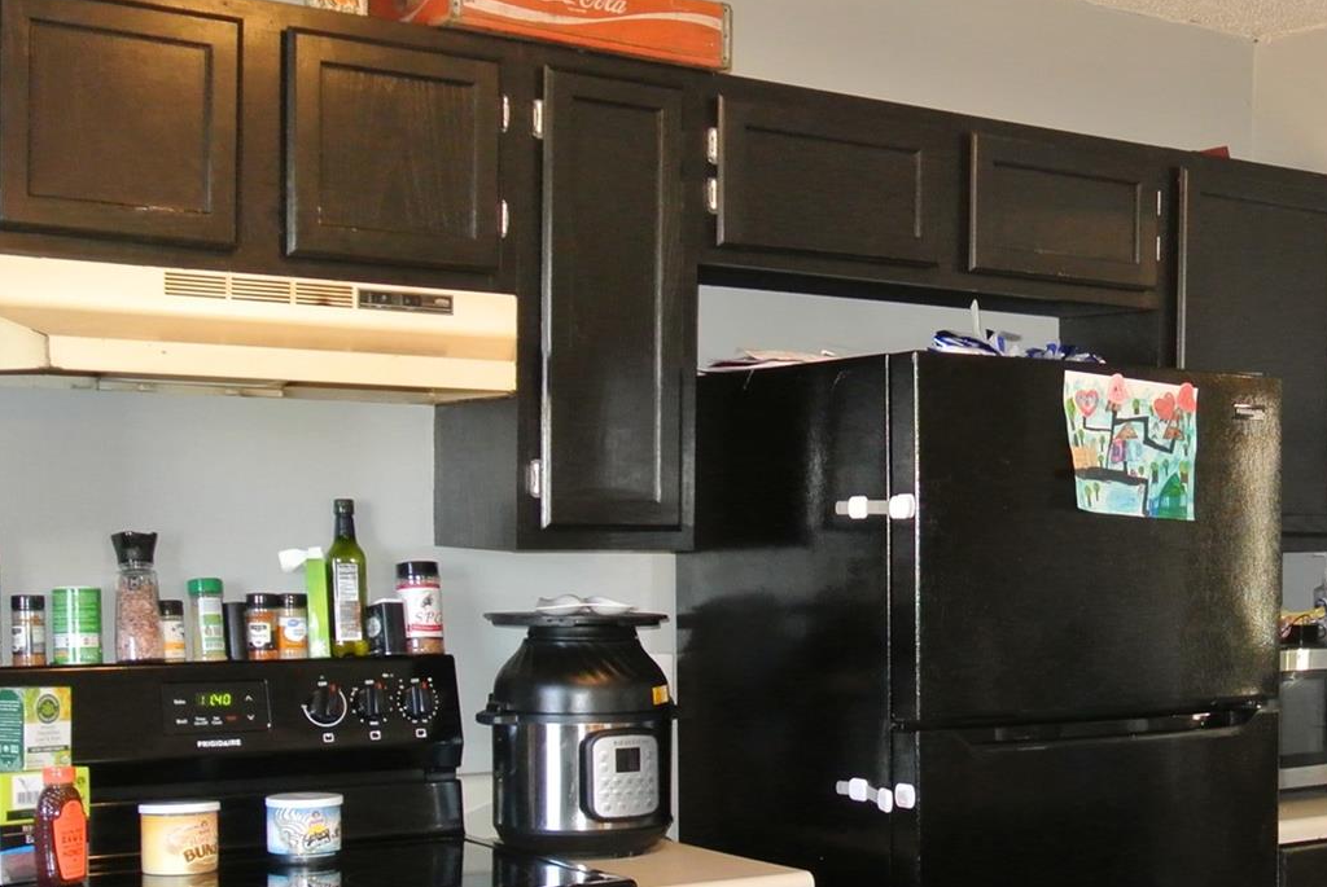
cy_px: 685
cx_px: 1221
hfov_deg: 32.5
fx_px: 2140
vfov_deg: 23.2
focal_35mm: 58
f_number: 3.5
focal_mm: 11
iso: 800
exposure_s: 1/60
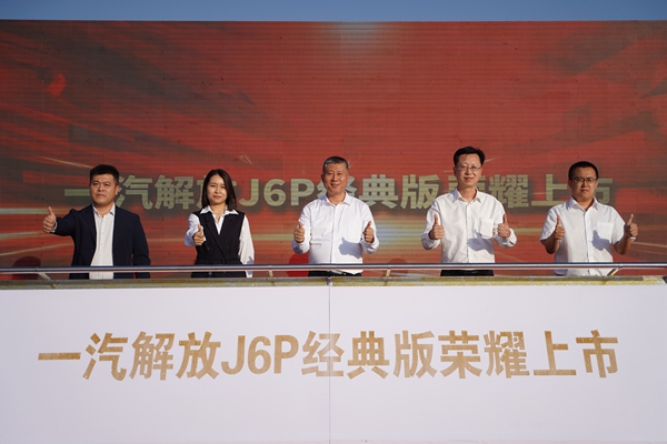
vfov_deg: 27.0
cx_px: 334
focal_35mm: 50
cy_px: 222
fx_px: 926
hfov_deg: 39.6
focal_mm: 50
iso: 100
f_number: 2.8
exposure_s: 1/3200
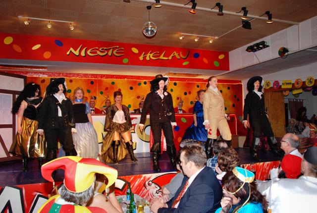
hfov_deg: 57.1
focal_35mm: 33
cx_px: 158
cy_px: 106
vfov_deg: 40.2
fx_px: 291
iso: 400
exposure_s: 1/60
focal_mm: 22
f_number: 5.6
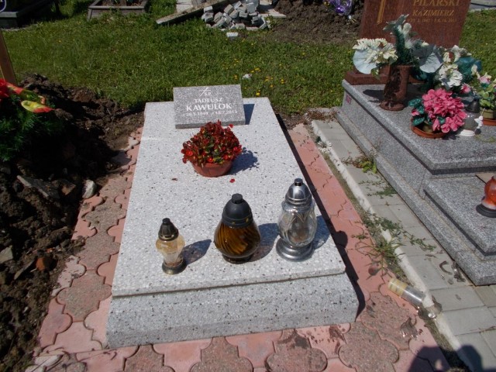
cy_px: 186
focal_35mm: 26
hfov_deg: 67.3
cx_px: 248
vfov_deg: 53.1
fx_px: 373
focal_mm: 4.6
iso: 80
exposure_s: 1/400
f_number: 8
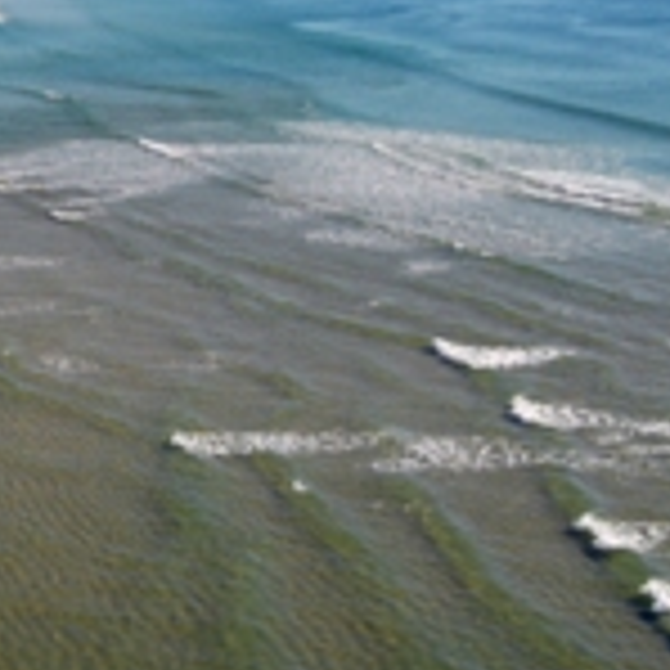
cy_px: 85
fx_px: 1933
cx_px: -54
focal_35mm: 88
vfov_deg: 19.4
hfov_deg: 18.9
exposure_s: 1/400
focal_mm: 23
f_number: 10
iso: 250
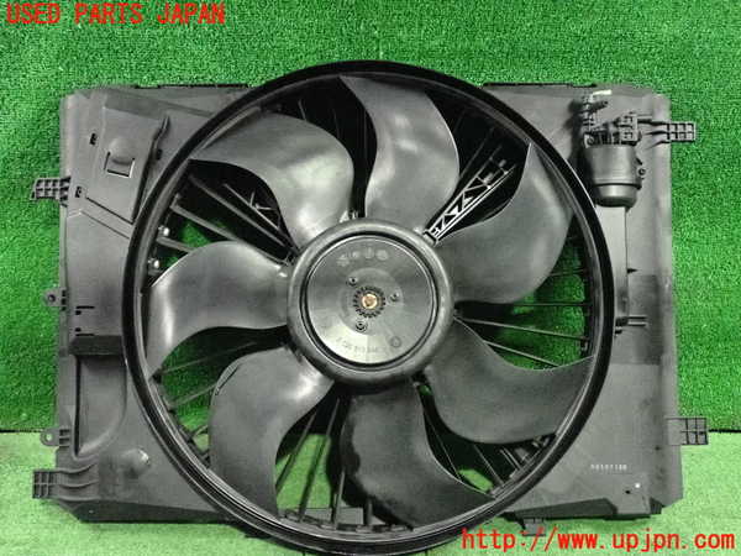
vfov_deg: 35.1
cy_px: 278
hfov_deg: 45.8
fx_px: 878
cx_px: 370
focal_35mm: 41
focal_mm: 7.31
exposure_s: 1/125
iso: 6400
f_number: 2.8
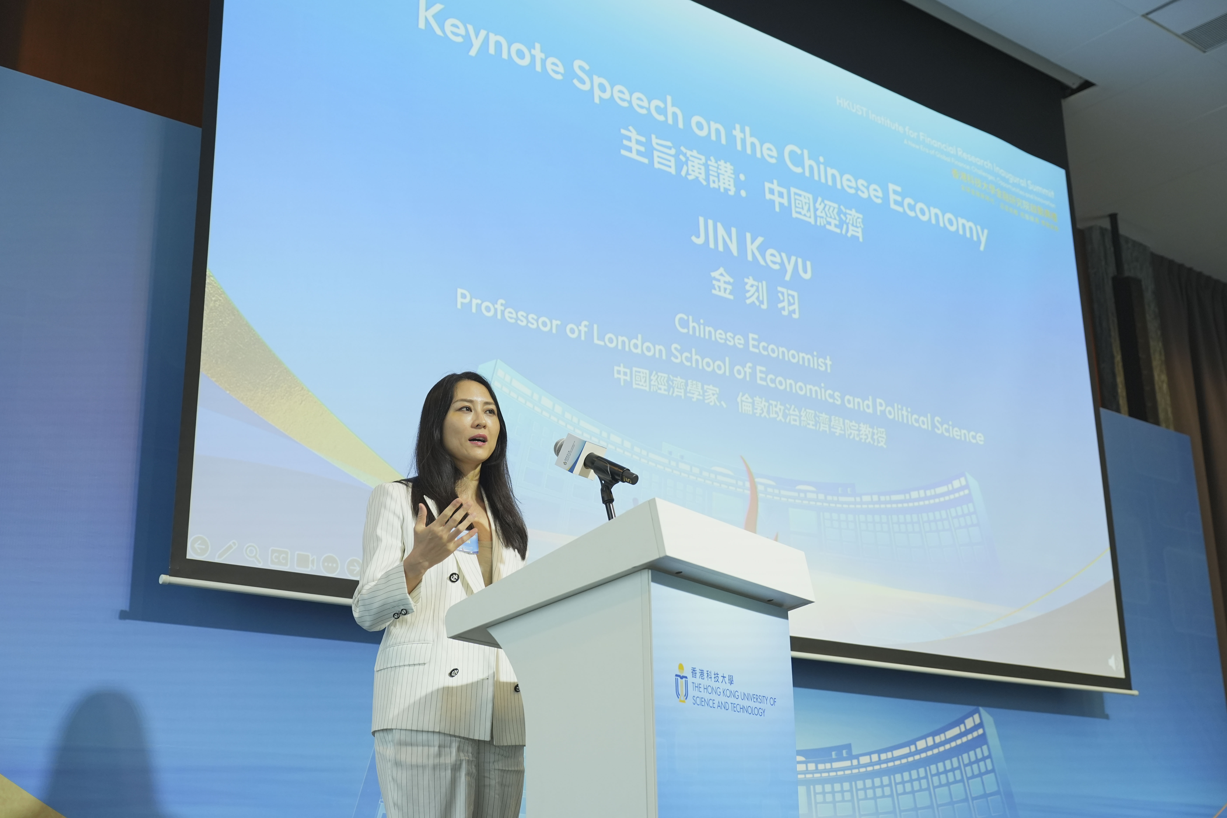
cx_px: 614
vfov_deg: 30.5
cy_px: 409
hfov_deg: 44.5
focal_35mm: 44
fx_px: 1500
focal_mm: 44
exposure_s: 1/160
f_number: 4
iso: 1600
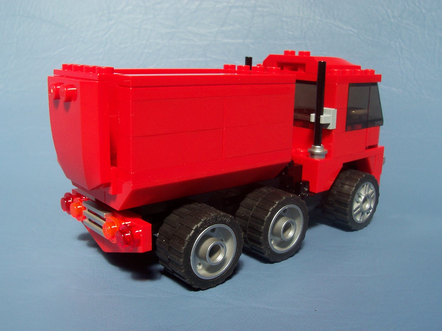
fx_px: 472
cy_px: 166
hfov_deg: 50.1
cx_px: 221
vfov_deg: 38.7
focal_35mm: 37
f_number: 5.6
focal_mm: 5.6
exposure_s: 1/180
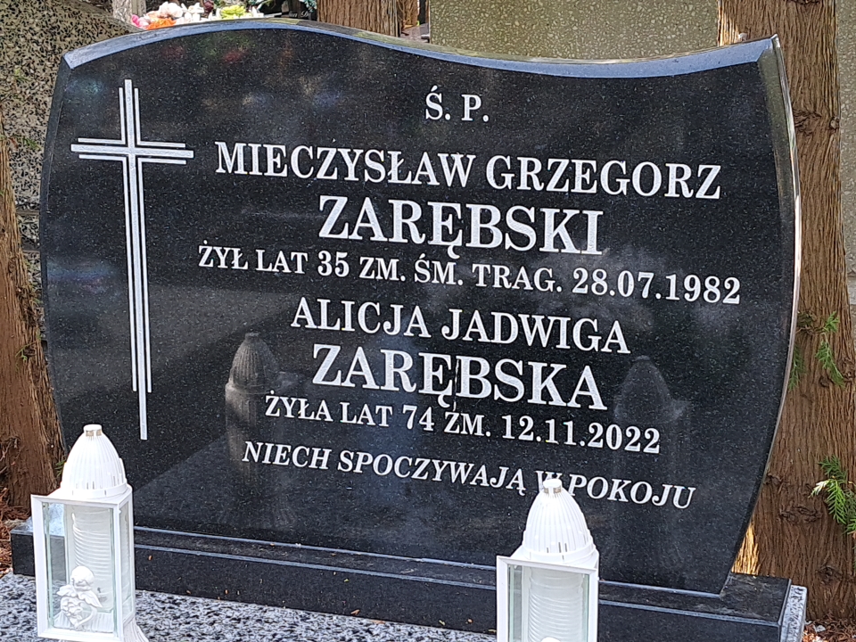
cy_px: 321
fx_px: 593
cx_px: 428
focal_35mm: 24
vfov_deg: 56.8
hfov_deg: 71.6
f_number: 1.8
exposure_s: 1/100
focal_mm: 5.23
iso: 50
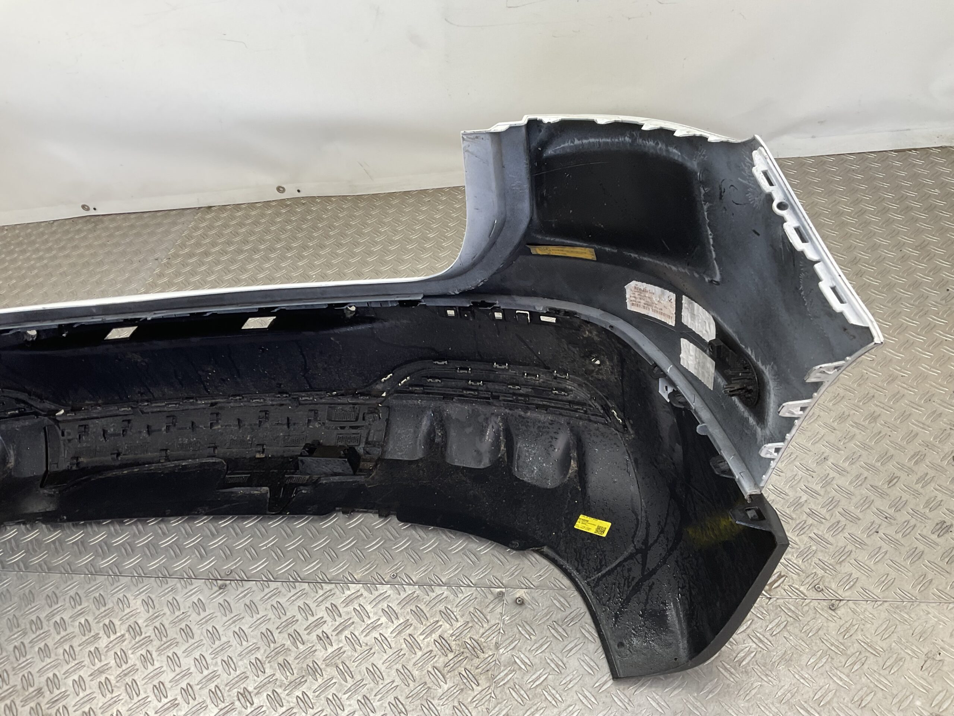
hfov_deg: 61.7
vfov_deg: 48.2
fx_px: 799
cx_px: 477
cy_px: 358
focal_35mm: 29
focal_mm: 3
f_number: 1.8
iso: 32
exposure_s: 1/120
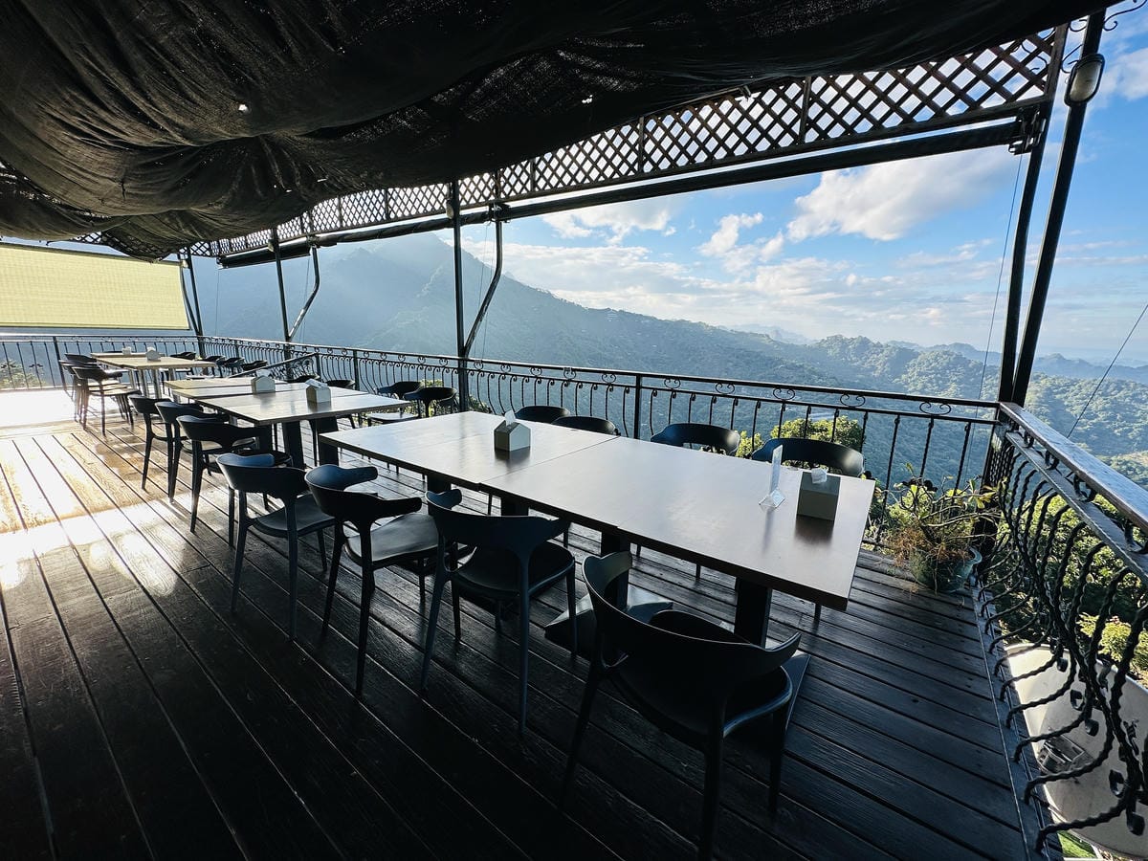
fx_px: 464
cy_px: 430
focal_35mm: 14
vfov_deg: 85.7
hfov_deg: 102.1
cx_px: 574
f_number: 2.2
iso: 50
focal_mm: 2.22
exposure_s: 1/836
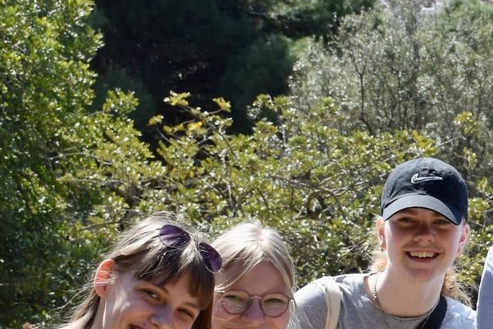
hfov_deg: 18.0
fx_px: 1507
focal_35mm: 110
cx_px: 521
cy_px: 100
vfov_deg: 12.4
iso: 200
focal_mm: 26
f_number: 9
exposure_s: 1/320
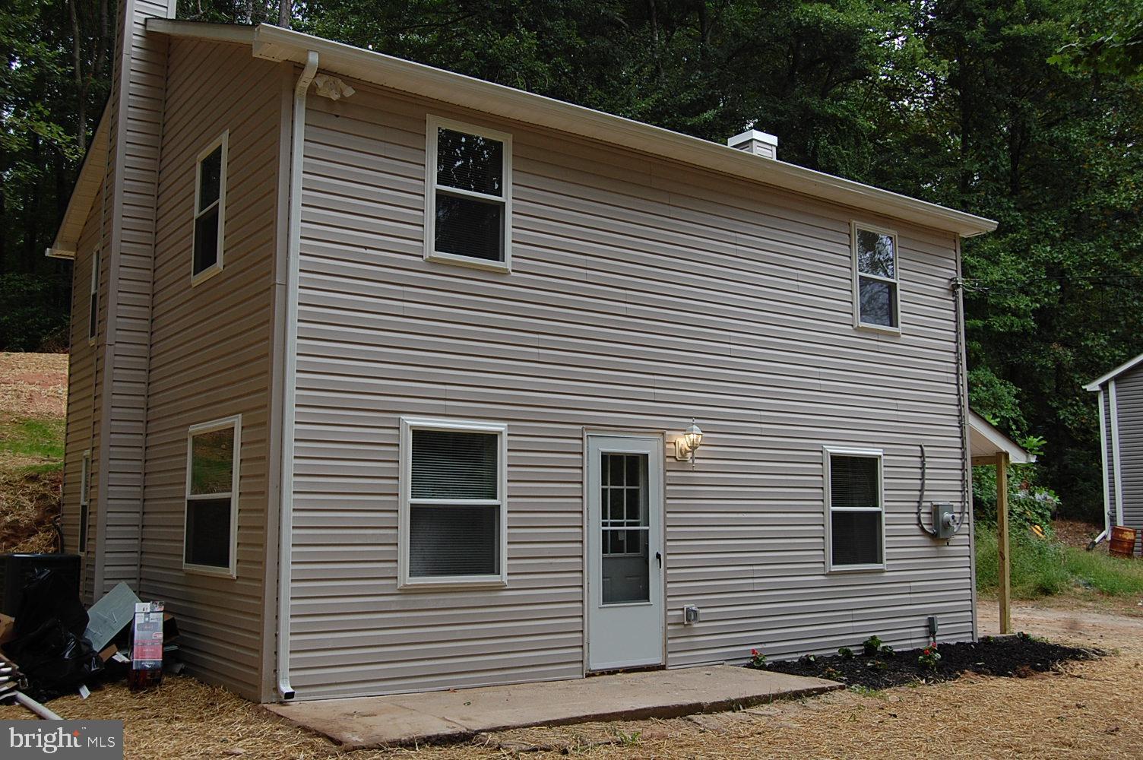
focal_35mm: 34
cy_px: 380
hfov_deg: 55.1
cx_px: 572
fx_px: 1094
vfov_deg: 38.3
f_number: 5.6
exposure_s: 1/125
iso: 320
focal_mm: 23
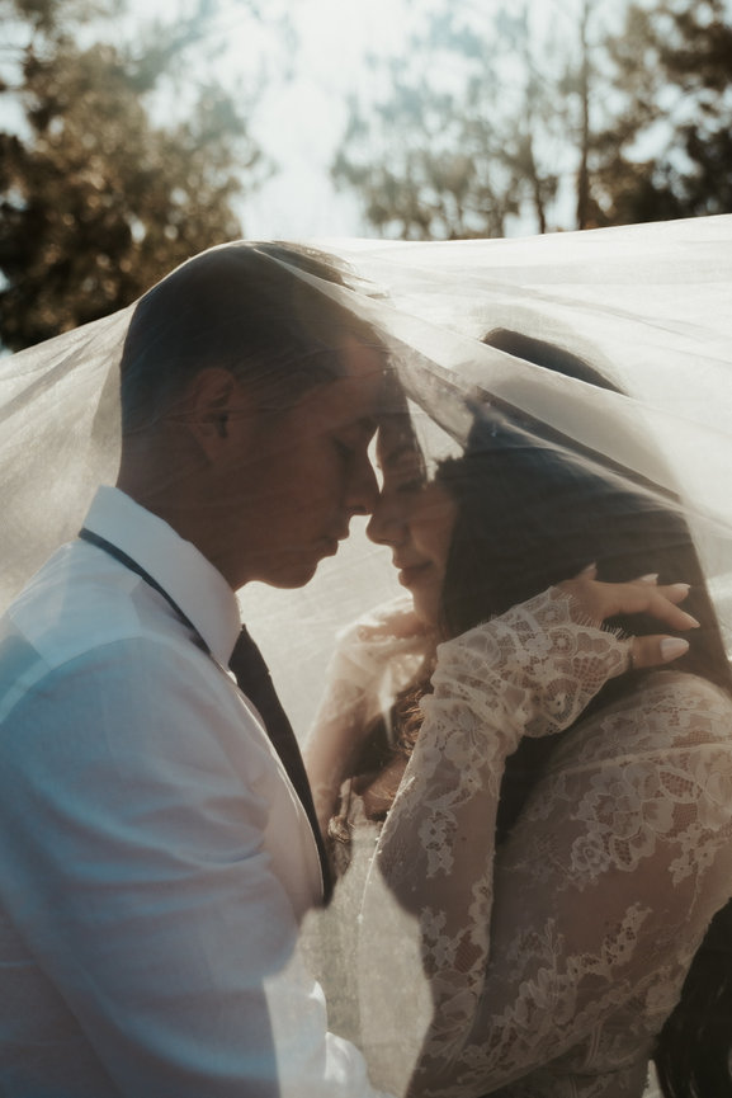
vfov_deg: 51.9
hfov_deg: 36.0
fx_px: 1128
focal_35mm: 37
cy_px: 549
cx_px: 366
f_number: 4
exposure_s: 1/800
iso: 320
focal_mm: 37
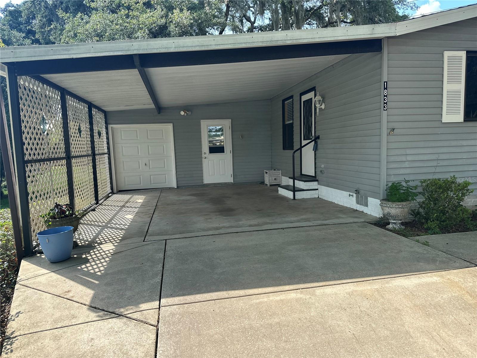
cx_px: 238
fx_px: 331
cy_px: 179
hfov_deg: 71.6
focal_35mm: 24
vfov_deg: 56.8
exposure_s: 1/577
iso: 80
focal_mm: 6.86
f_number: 1.78
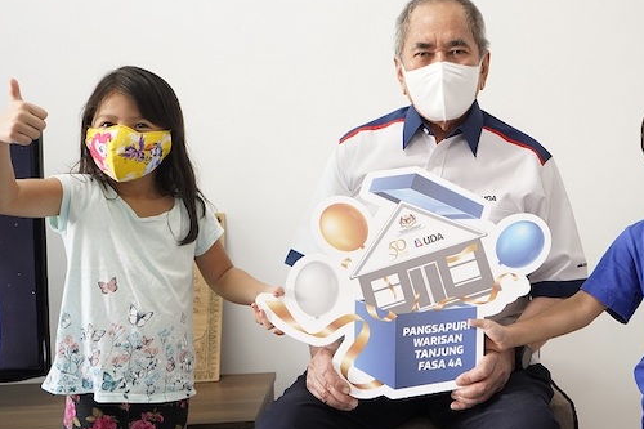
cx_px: 410
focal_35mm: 48
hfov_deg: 40.8
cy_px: 171
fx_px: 858
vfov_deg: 28.0
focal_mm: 30
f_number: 3.5
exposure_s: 1/80
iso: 2000
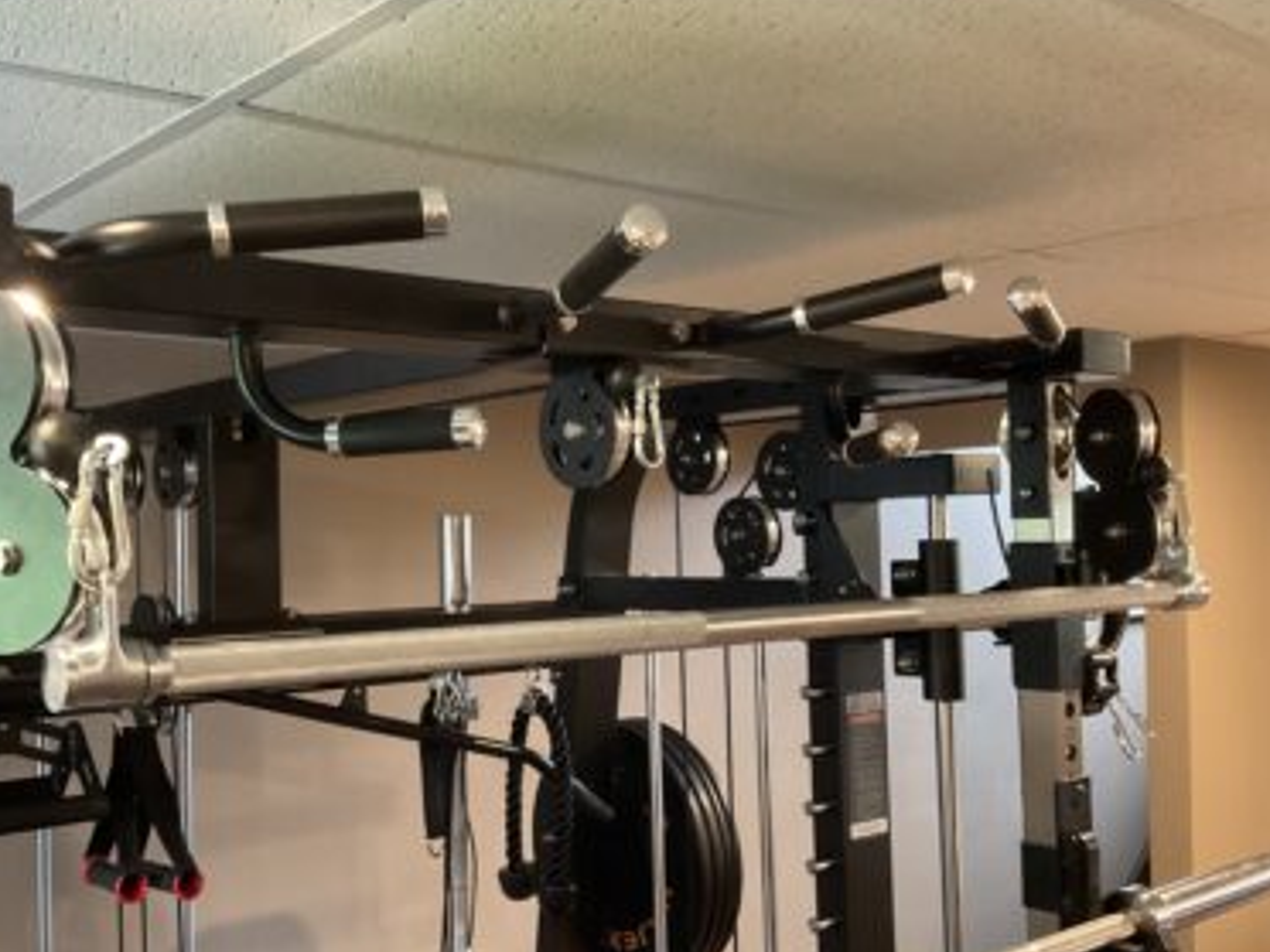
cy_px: 534
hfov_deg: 47.7
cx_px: 550
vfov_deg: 36.8
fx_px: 1431
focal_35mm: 39
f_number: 1.8
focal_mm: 3
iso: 320
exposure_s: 1/40
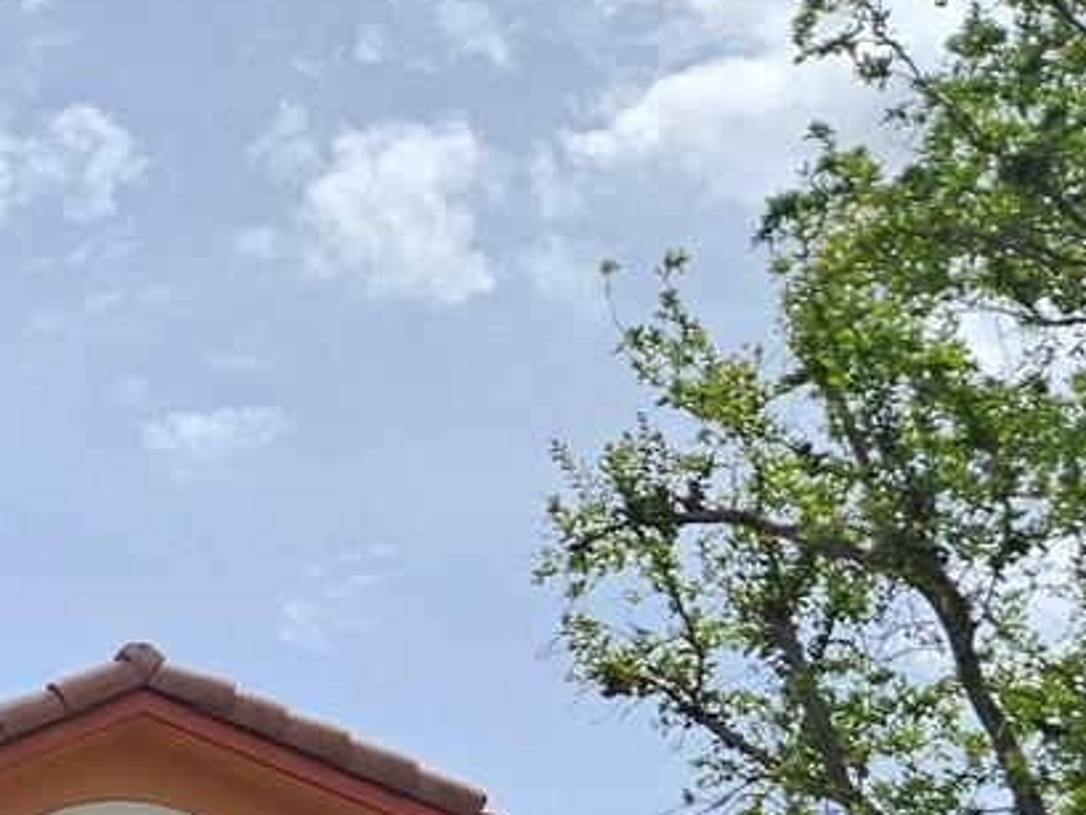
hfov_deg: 19.3
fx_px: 2824
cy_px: 1362
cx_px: -489
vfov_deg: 14.8
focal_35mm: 90
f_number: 1.8
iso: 25
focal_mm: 5.4
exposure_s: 1/2228
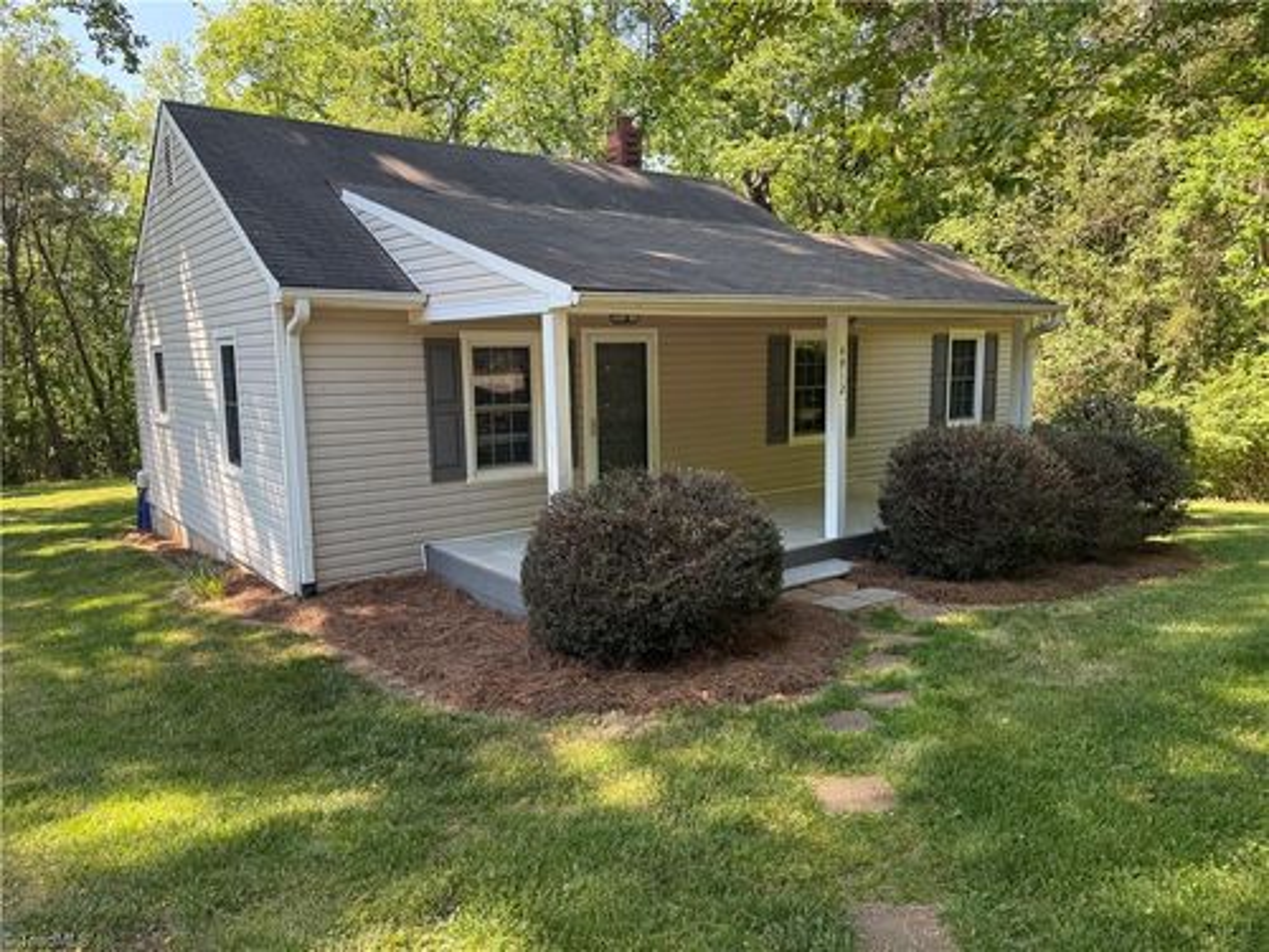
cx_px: 634
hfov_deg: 71.6
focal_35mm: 24
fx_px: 880
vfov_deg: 56.8
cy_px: 476
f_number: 1.78
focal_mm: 6.76
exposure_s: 1/649
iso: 100
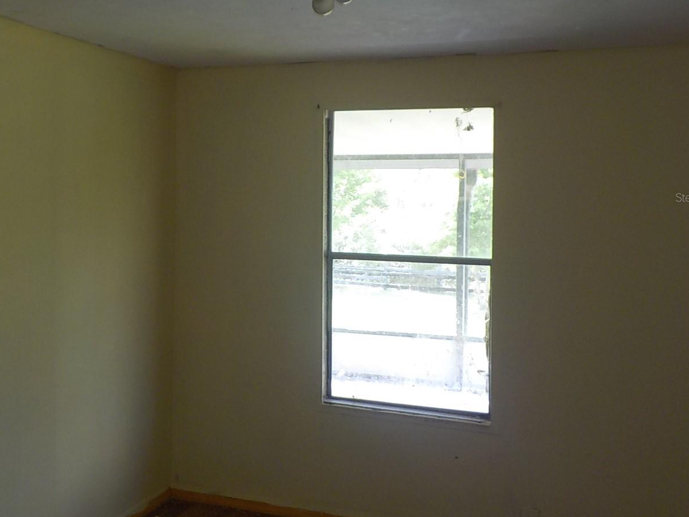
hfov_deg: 46.5
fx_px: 796
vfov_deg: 35.8
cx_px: 270
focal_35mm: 40
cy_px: 197
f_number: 3.3
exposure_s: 1/60
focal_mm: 4.1
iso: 125
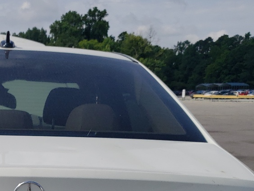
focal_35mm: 74
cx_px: 0
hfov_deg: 25.1
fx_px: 543
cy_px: 250
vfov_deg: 18.5
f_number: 1.5
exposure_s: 1/10000
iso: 50
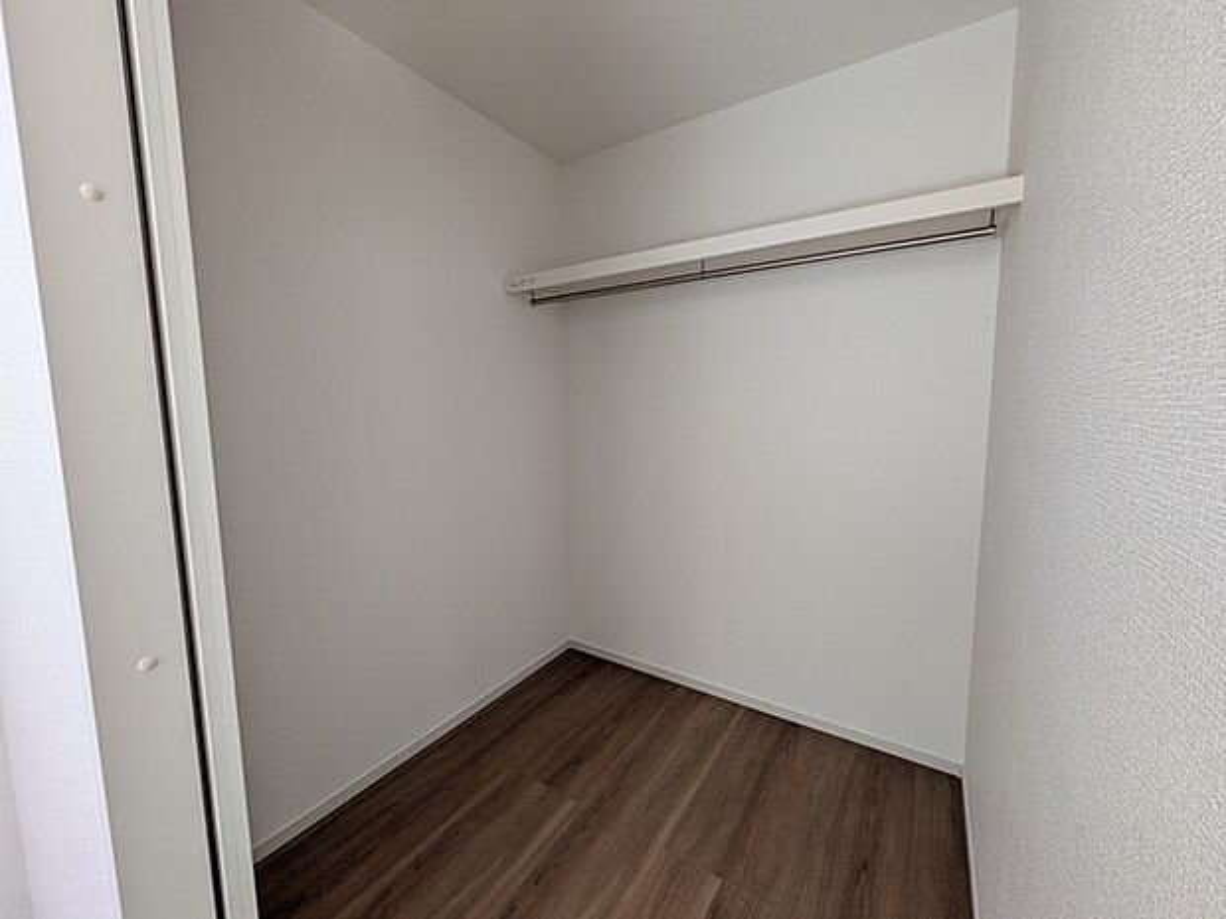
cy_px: 460
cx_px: 613
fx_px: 496
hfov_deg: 102.1
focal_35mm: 14
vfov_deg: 85.7
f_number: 2.2
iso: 113
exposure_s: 1/100
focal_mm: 1.83
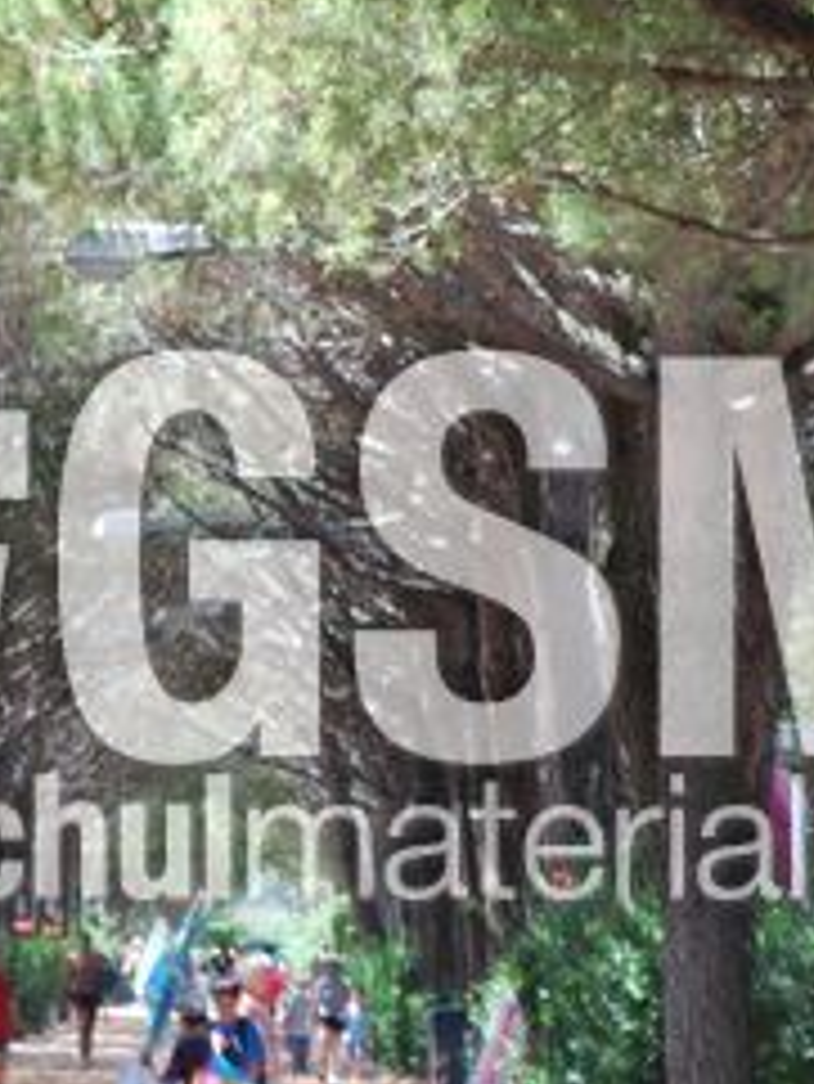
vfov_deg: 3.2
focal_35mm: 611
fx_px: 19140
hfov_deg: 2.4
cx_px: 247
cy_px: 639
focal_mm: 200
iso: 200
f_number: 5.6
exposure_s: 1/30
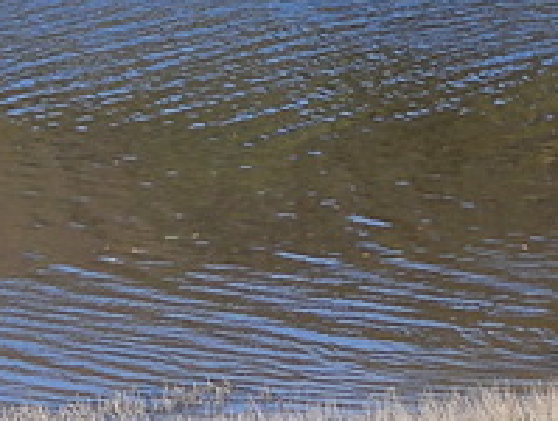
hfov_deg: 6.1
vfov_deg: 4.6
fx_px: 5184
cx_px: 508
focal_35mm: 321
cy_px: -528
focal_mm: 8.9
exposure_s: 1/640
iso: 100
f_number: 3.5
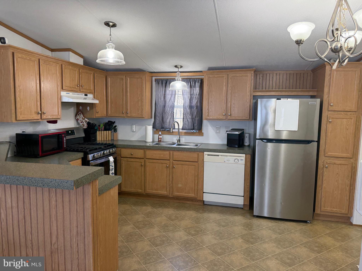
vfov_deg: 56.8
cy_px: 136
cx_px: 181
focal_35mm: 24
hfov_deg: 71.6
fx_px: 251
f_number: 1.78
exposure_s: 1/154
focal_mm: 6.76
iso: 200
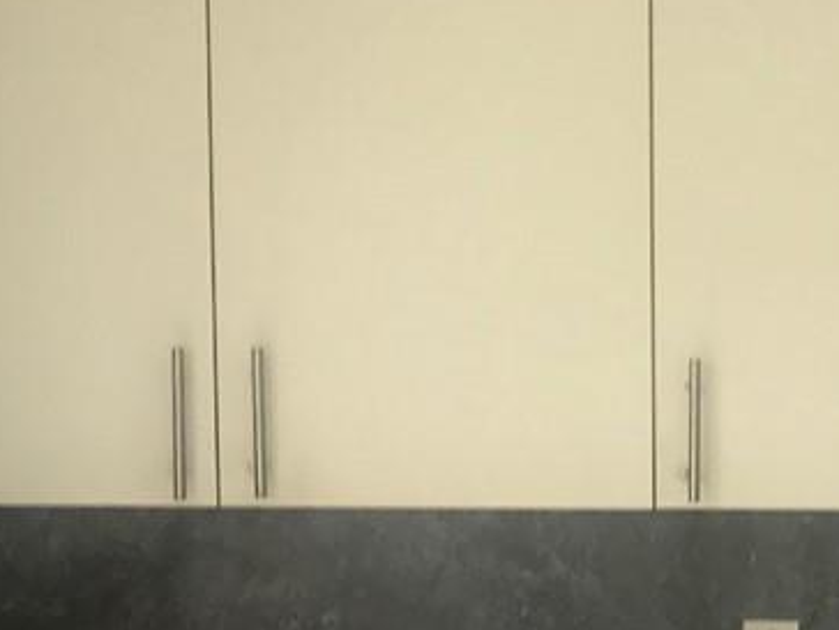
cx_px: 1127
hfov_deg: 15.2
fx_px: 2981
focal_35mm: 123
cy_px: 838
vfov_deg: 11.7
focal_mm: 3.99
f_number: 1.8
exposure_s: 1/60
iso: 25
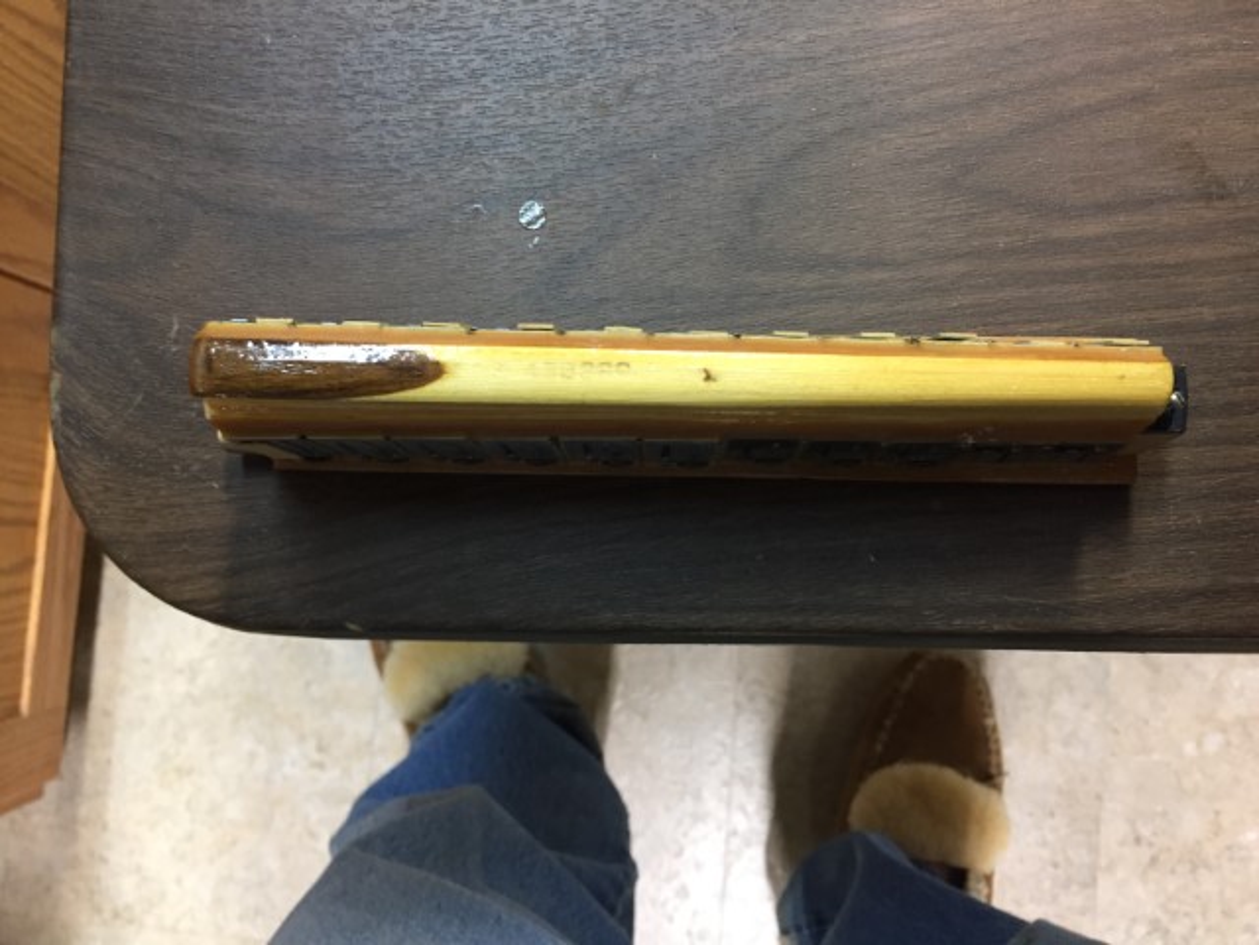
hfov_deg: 61.7
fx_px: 1055
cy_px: 472
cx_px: 630
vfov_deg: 48.2
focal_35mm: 29
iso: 125
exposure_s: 1/30
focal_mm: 4.15
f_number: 2.2
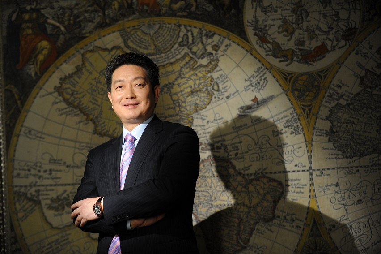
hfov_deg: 21.5
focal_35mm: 95
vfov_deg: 14.4
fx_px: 1005
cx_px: 190
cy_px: 127
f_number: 3.2
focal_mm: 95
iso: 1000
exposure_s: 1/100
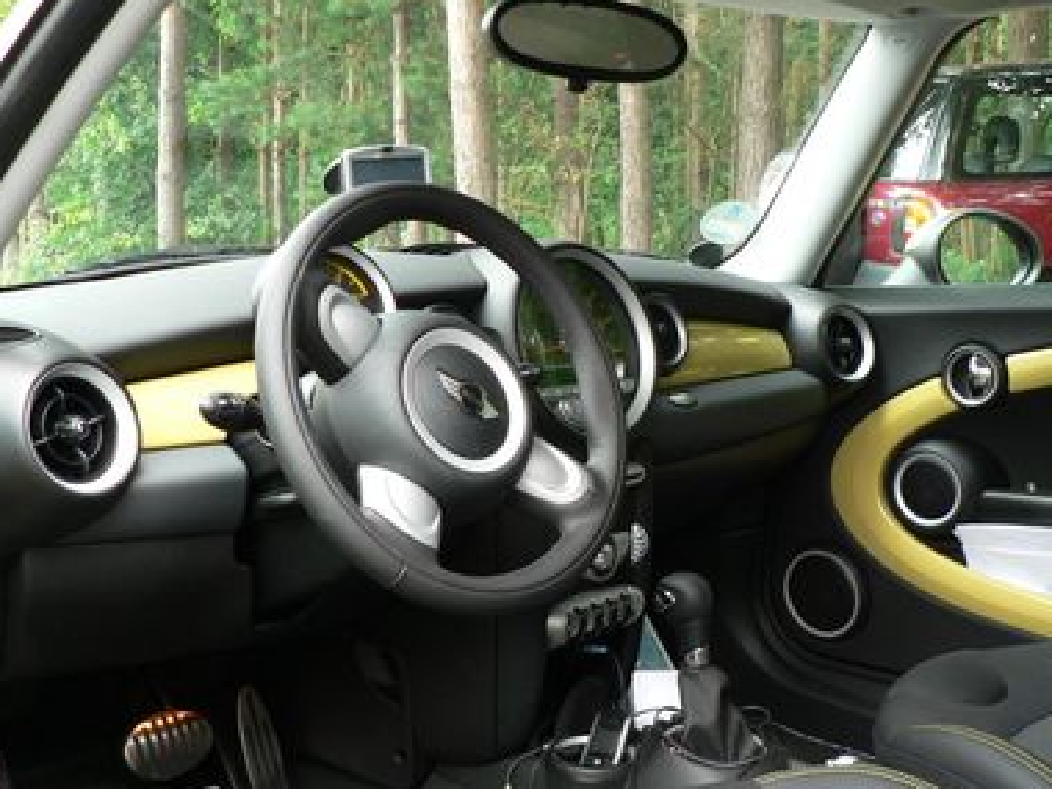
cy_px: 386
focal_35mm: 42
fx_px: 1276
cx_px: 541
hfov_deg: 44.8
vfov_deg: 34.3
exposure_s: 1/20
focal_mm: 6.9
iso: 100
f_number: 2.8
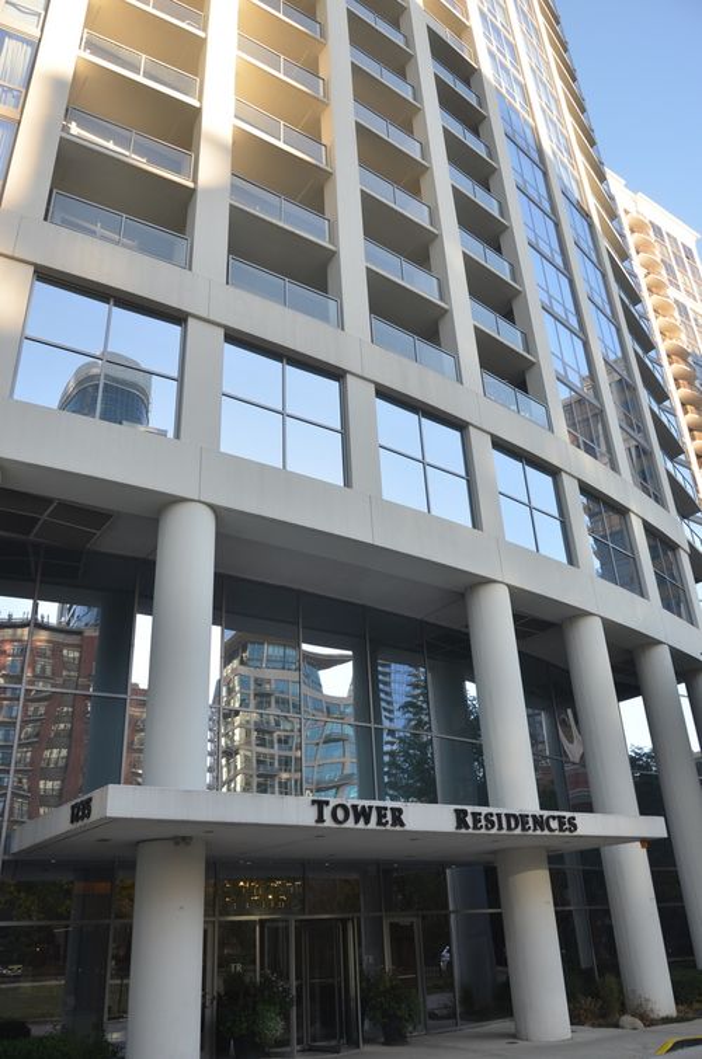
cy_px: 530
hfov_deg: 47.7
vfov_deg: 67.5
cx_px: 351
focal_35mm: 27
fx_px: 793
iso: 200
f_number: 5.6
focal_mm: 18
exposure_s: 1/125
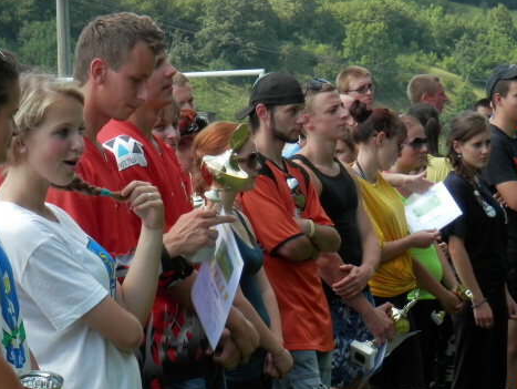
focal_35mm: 169
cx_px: 177
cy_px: 224
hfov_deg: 11.7
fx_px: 2526
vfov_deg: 8.8
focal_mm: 19
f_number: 5
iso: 80
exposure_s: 1/200
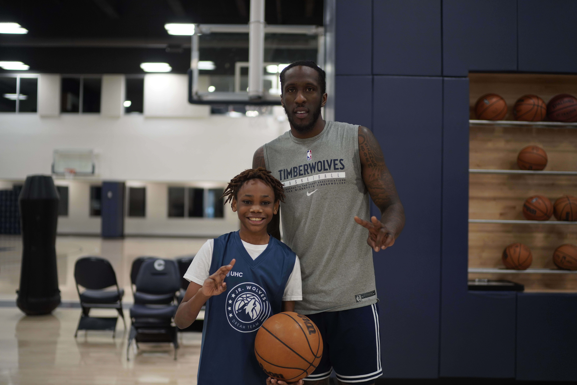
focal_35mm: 35
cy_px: 192
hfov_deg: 54.4
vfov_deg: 37.9
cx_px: 288
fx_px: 561
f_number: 1.4
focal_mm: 35
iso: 640
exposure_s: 1/1000
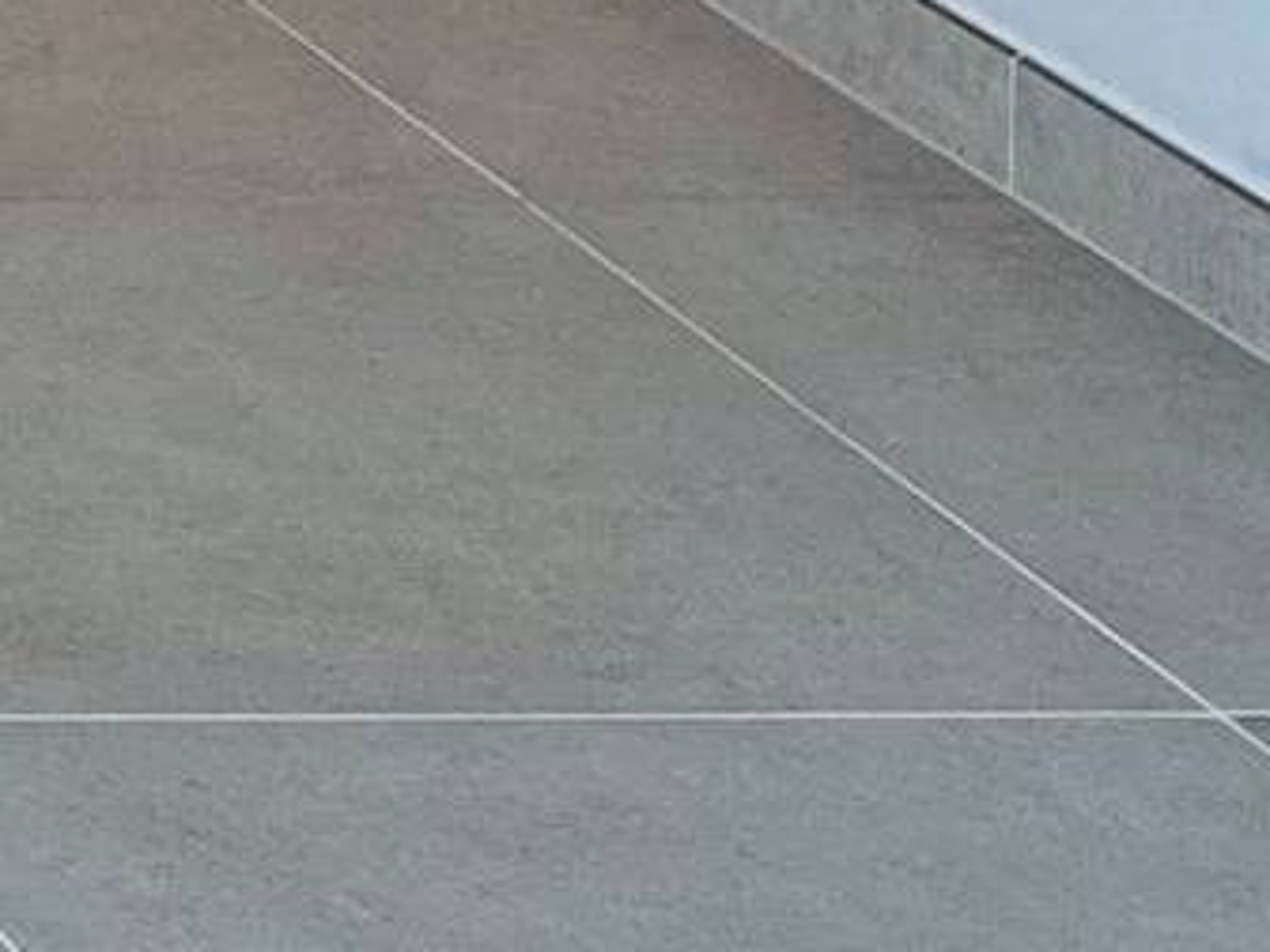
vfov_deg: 7.1
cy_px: -2010
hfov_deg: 8.8
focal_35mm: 183
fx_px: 6714
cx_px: -2600
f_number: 1.78
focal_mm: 6.76
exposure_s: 1/125
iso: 64
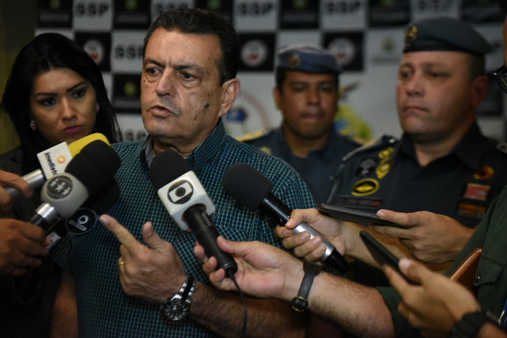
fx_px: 1000
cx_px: 227
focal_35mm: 71
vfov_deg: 19.2
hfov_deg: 28.4
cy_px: 156
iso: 12800
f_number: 8
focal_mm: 62
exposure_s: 1/4000
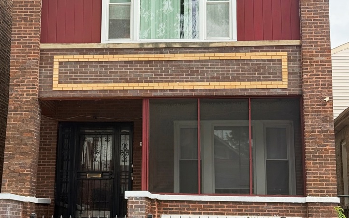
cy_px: 82
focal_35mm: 75
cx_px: 166
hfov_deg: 27.5
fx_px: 713
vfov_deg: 17.4
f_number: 1.78
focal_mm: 6.76
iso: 100
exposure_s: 1/865
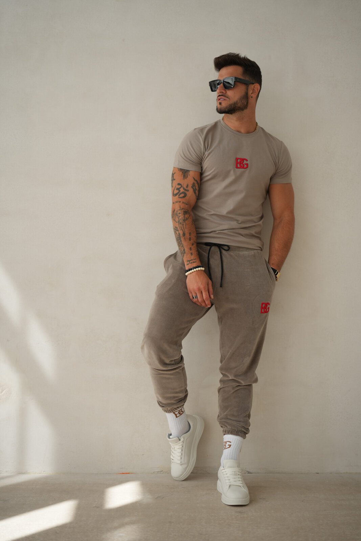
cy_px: 270
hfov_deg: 27.0
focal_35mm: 50
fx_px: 752
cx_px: 180
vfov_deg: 39.6
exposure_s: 1/500
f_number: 1.6
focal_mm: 50
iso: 100
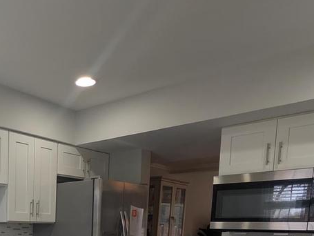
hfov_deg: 43.8
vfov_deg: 32.3
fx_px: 345
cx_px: 20
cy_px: 273
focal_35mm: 38
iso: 86
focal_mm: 2.02
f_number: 1.7
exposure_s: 1/120
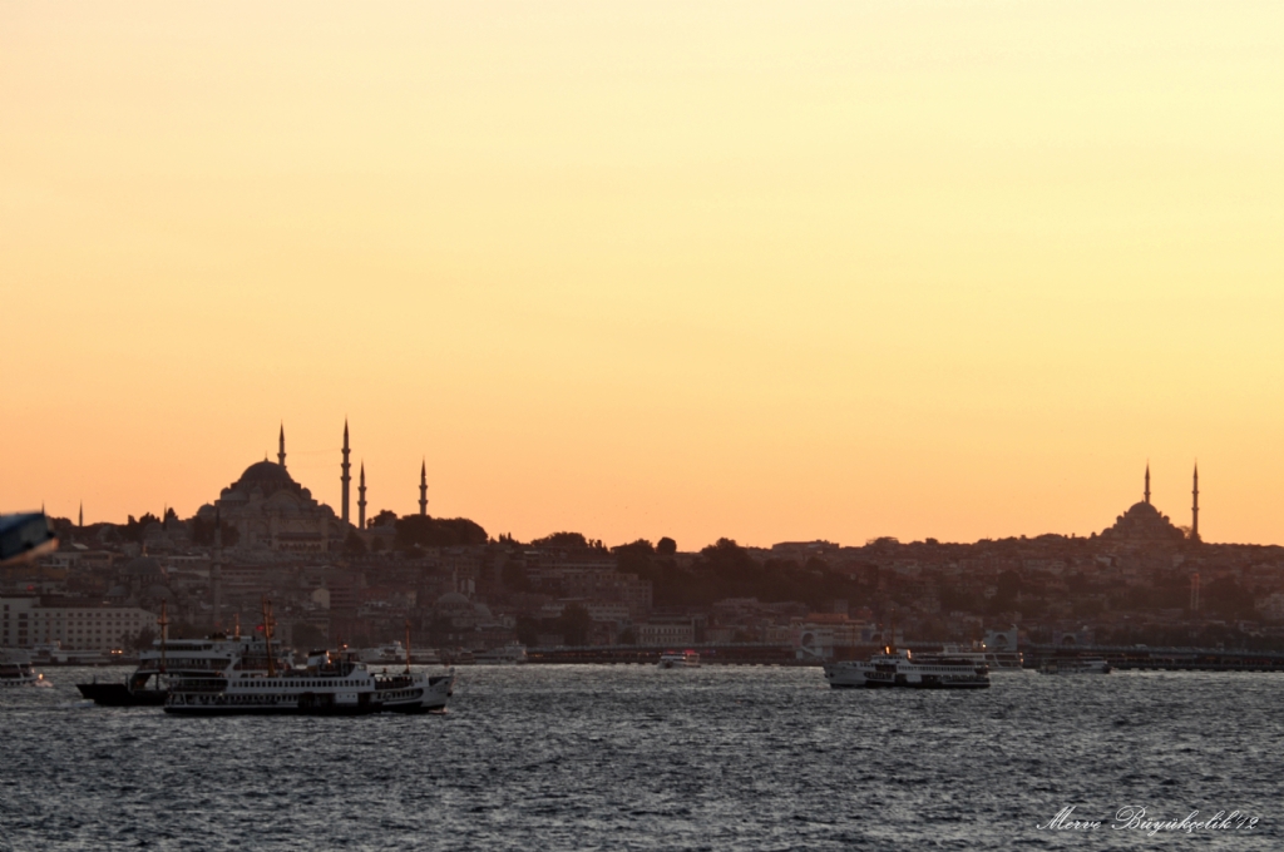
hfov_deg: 11.0
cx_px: 642
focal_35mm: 188
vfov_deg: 7.3
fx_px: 6679
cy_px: 426
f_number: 5.6
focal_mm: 125
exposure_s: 1/250
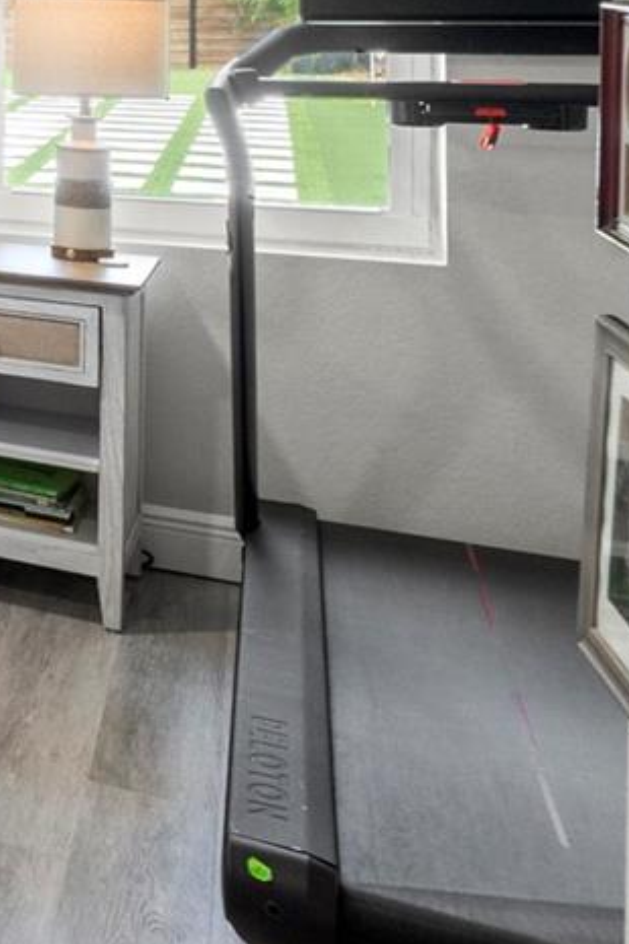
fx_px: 1486
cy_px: -2
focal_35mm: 57
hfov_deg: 16.2
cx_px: -739
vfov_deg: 32.4
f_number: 8
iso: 400
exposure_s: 1/6
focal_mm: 11
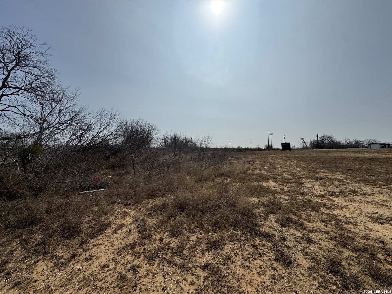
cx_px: 196
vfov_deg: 85.7
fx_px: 159
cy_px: 147
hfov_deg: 102.1
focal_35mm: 14
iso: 32
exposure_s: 1/5650
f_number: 2.2
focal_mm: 2.22
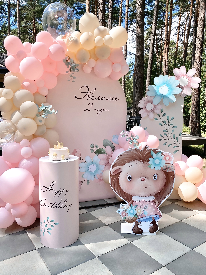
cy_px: 138
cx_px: 103
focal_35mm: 26
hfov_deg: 53.1
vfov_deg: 67.3
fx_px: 206
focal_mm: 4.25
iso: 32
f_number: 1.8
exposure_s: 1/850
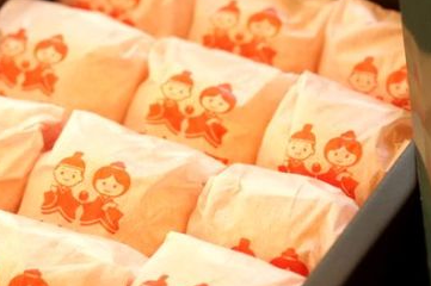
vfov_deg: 10.3
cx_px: 177
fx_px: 1591
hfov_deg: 15.4
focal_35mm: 133
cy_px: 201
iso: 1600
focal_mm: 50
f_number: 4
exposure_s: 1/100
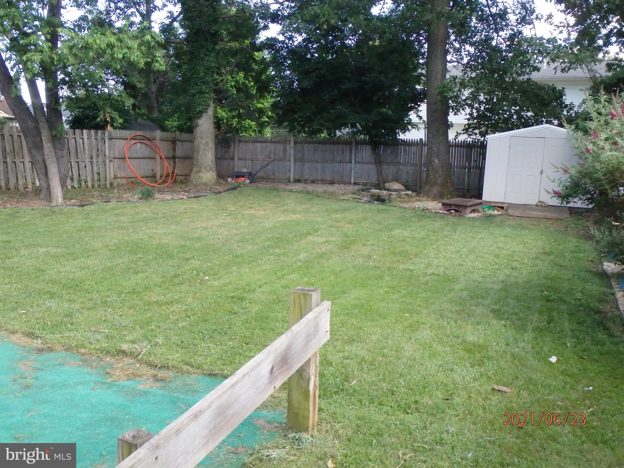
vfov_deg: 41.8
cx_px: 312
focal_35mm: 34
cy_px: 234
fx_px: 613
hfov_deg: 54.0
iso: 800
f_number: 4.4
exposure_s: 1/500
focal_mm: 6.1
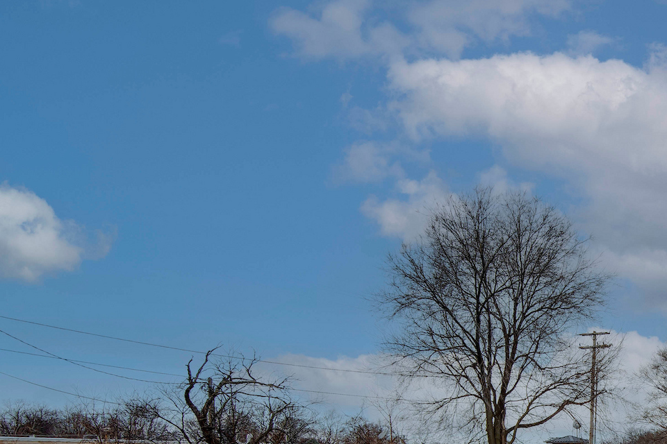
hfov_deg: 40.7
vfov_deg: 30.3
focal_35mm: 40
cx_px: 705
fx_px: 741
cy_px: 475
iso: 100
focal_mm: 16
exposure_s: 1/320
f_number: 6.3
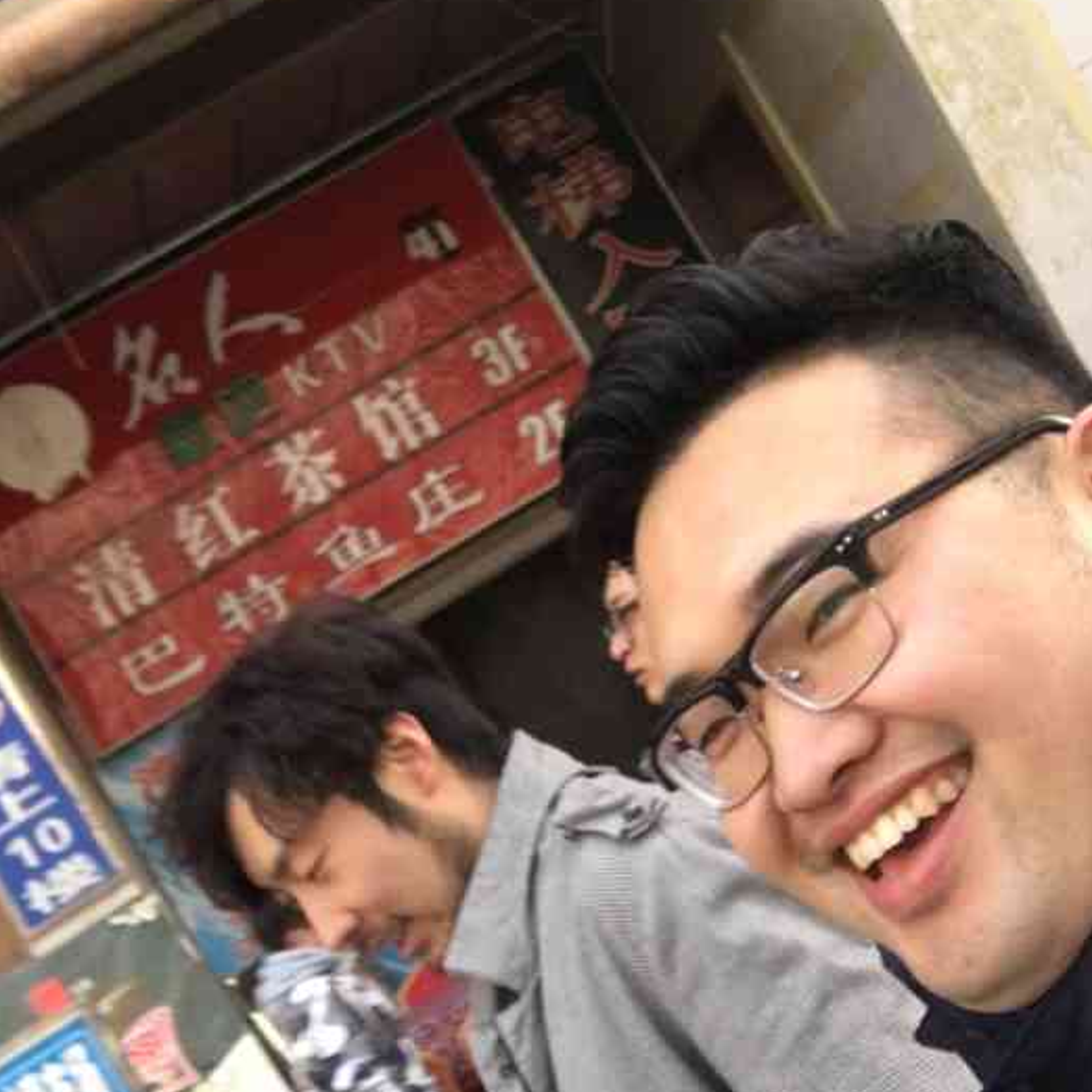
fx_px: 1749
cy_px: 777
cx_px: 494
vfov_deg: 34.2
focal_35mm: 49
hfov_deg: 34.7
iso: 32
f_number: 2.2
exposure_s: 1/125
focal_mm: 2.65
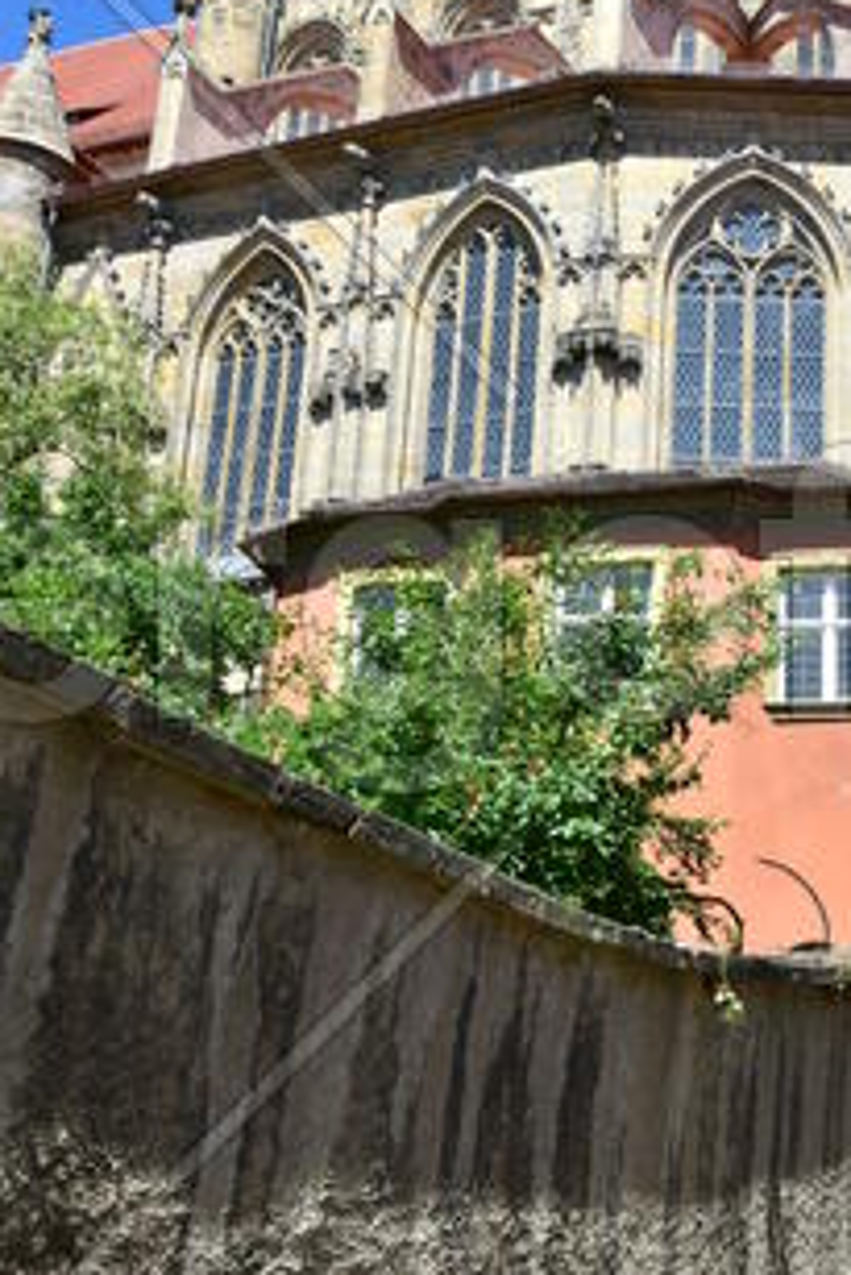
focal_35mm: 51
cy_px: 619
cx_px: 733
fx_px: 1806
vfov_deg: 38.9
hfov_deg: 25.8
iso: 100
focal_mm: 18
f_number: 10
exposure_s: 1/100
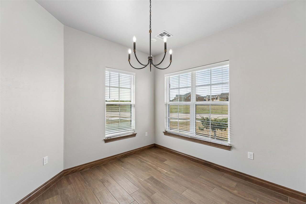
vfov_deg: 77.3
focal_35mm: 15
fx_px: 127
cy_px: 102
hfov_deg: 100.4
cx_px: 153
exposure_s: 1/200
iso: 200
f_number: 7.1
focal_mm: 10
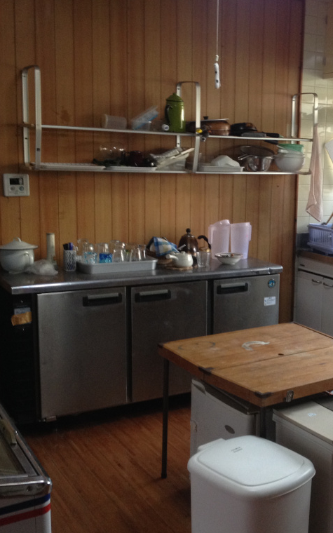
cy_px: 268
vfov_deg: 40.3
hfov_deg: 25.2
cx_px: 285
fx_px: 726
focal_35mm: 50
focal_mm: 4.28
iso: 125
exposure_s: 1/20
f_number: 2.4
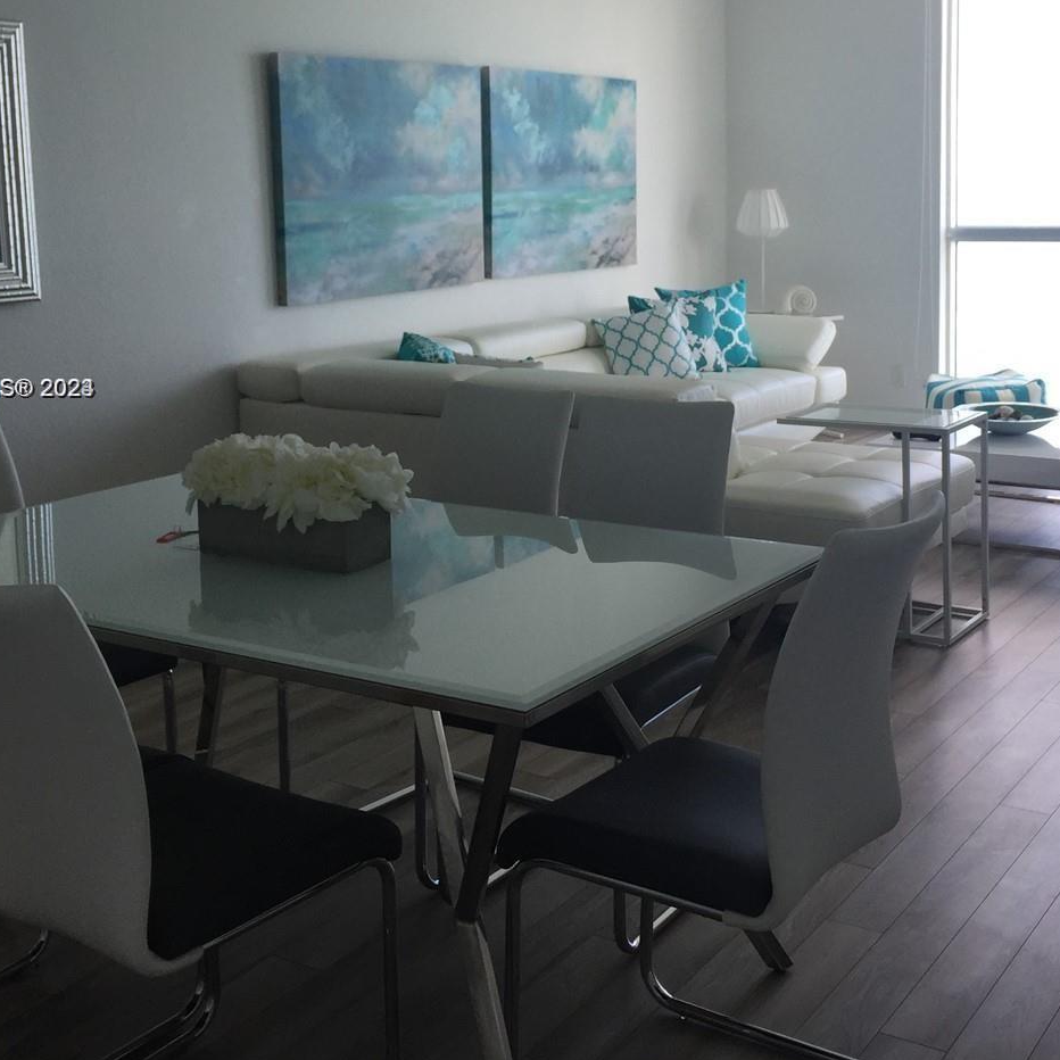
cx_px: 640
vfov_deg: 38.1
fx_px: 1524
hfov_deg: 38.2
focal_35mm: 44
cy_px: 390
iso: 32
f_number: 2.2
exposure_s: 1/179
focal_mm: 4.15
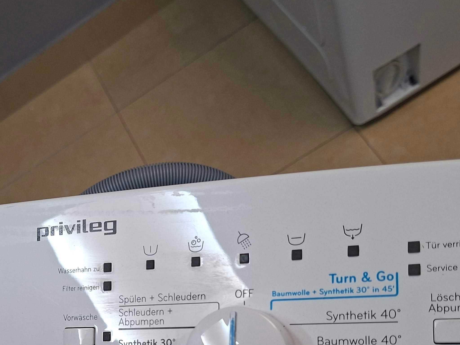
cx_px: 147
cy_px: 318
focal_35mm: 45
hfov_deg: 41.4
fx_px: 598
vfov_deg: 30.6
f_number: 1.8
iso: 125
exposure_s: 1/100
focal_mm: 5.54
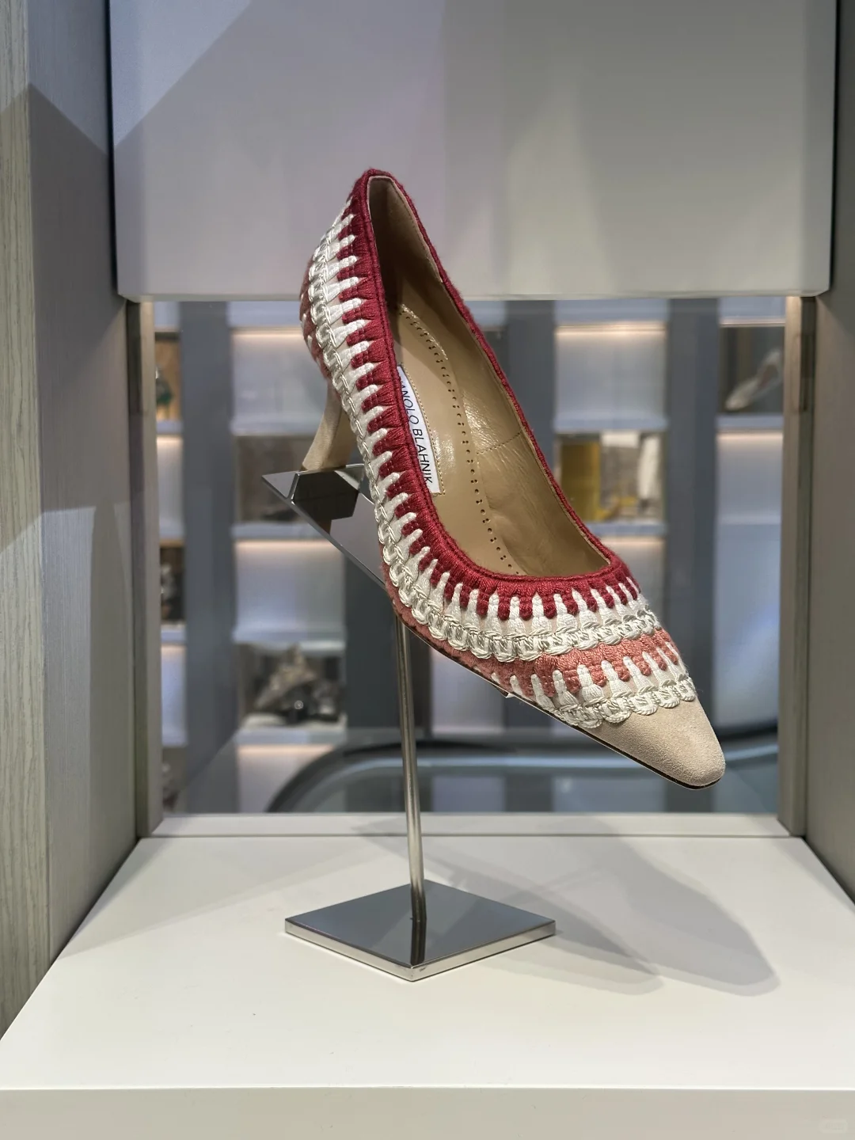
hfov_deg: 30.3
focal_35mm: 48
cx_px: 428
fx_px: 1581
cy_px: 570
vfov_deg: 39.7
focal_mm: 6.86
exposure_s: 1/444
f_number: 1.78
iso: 64
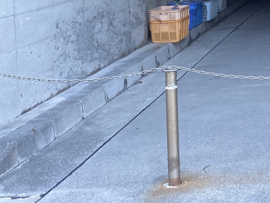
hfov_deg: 22.0
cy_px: -52
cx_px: 339
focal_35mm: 81
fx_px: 632
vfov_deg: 17.2
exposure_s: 1/121
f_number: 1.8
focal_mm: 4.25
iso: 125
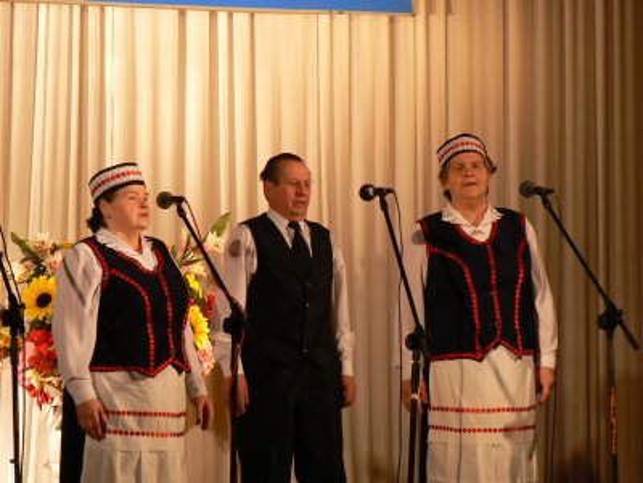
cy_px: 242
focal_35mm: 168
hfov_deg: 11.8
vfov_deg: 8.8
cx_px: 322
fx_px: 3121
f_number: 4
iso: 80
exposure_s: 1/80
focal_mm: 28
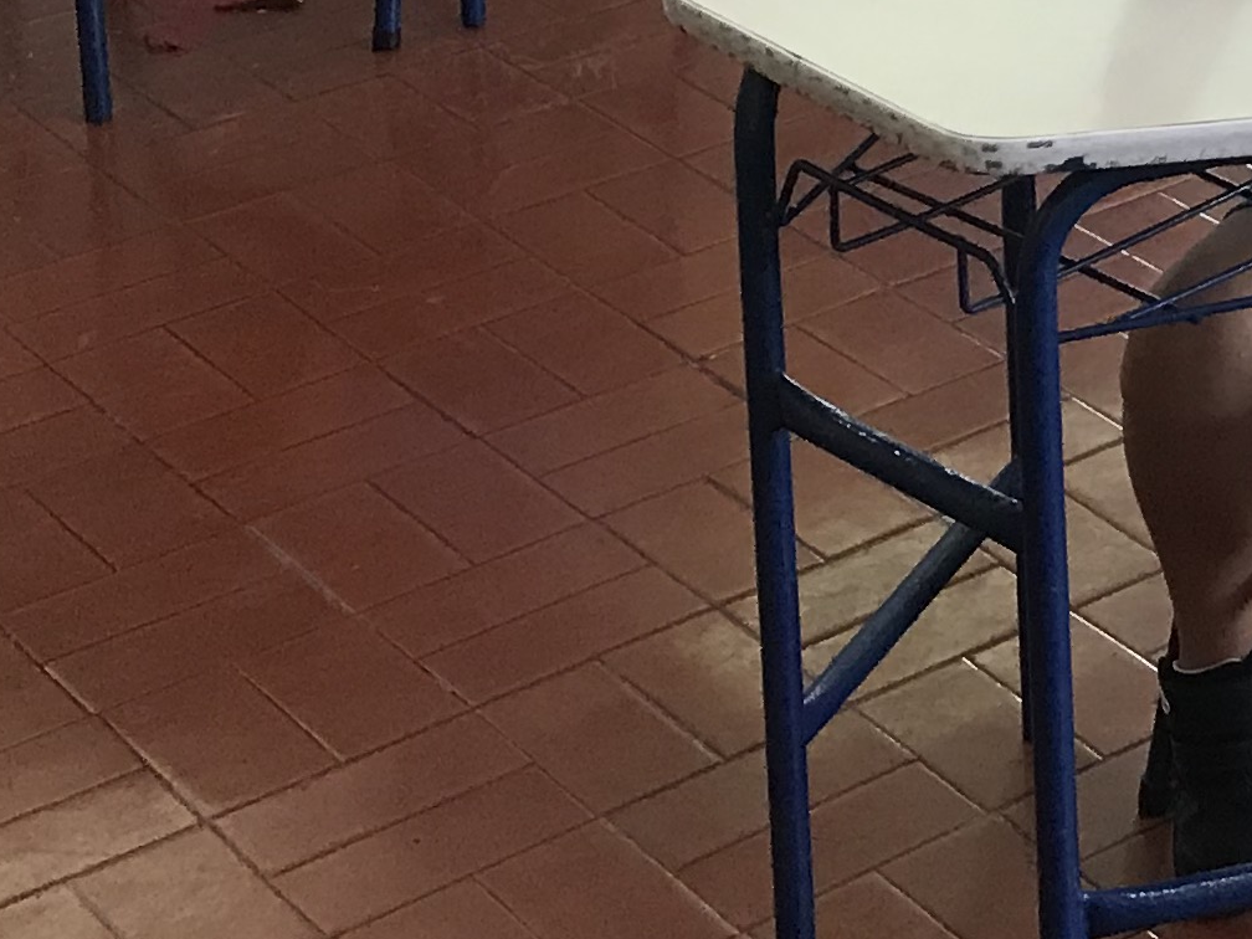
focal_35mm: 112
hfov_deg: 15.5
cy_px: -811
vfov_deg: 12.0
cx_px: 2150
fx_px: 4051
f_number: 1.8
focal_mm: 3.99
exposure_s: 1/30
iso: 25
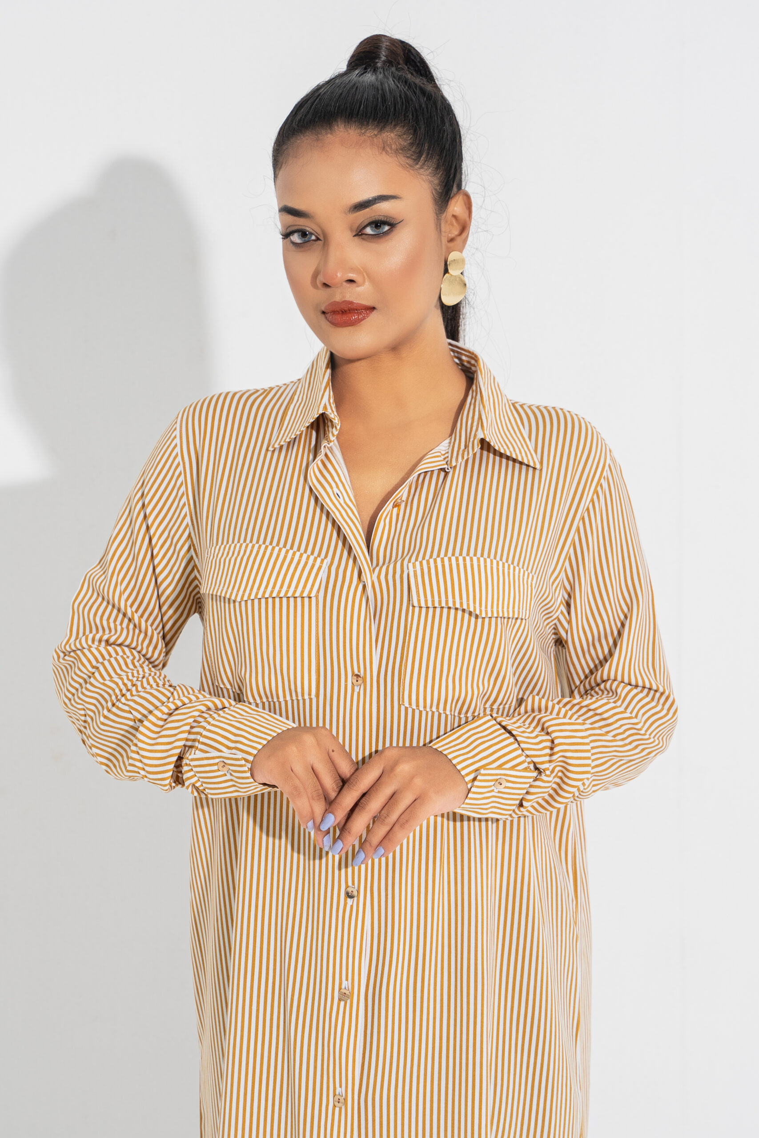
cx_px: 380
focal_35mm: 105
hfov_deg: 13.0
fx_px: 3320
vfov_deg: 19.5
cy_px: 569
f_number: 5.6
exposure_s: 1/250
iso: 100
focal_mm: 70
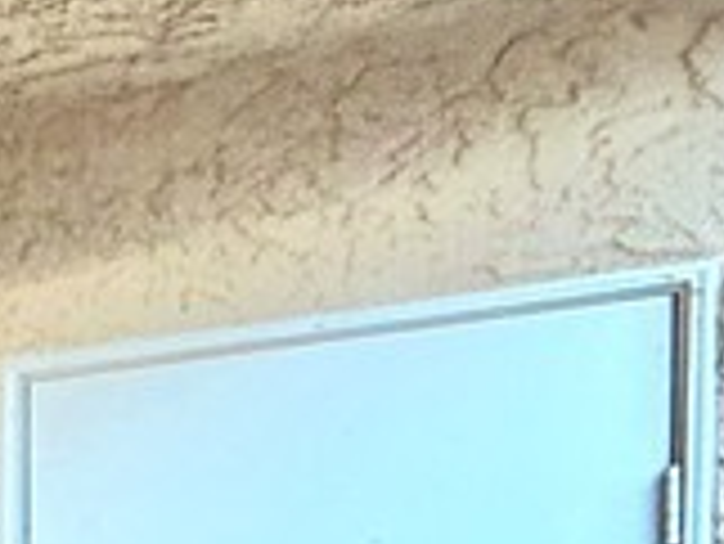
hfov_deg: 12.2
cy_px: 865
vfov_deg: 15.1
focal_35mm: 89
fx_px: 1863
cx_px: -1333
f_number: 2.2
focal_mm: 2.22
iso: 320
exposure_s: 1/60
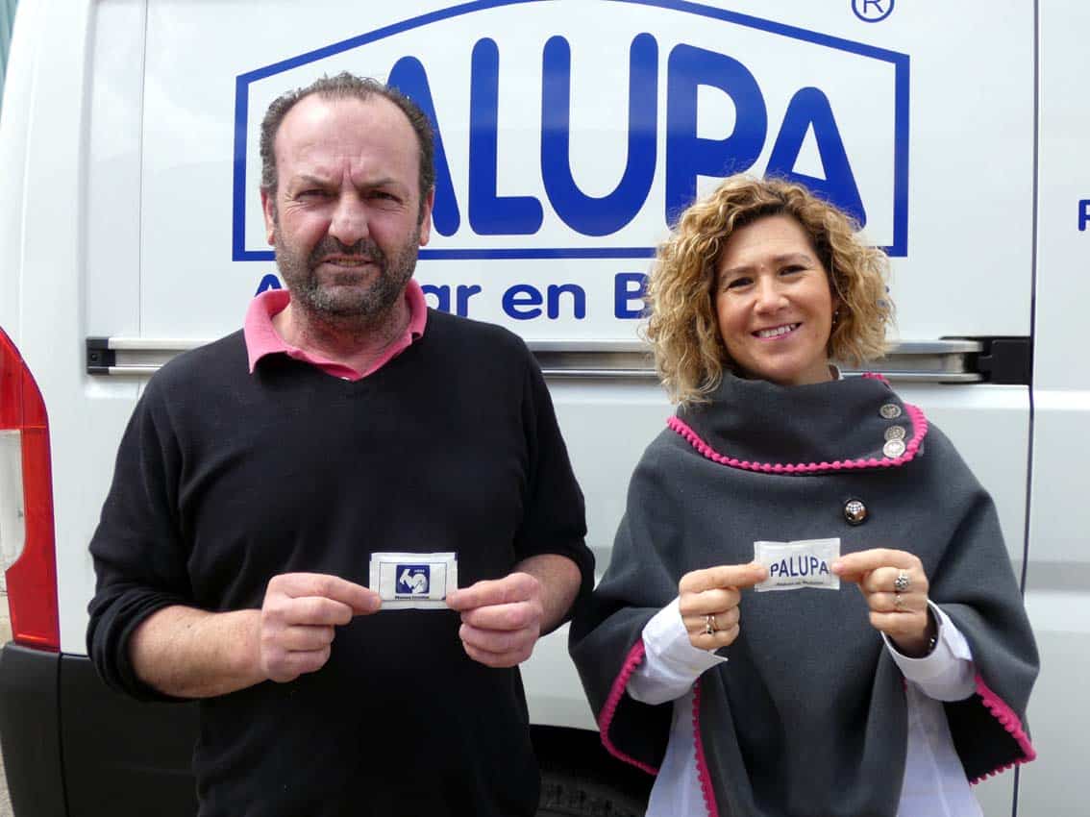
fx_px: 1039
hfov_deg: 55.4
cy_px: 408
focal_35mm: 33
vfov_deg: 42.9
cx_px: 545
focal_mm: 6
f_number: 3.4
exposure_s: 1/500
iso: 80
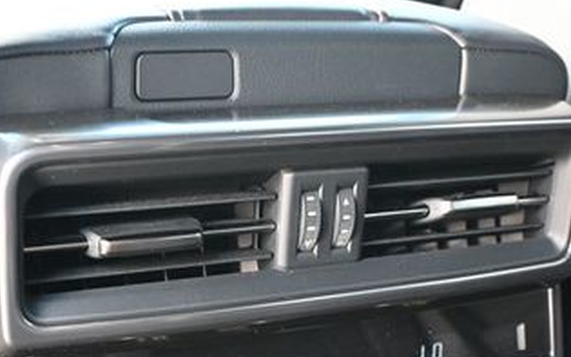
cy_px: 359
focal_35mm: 61
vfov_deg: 20.7
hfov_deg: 33.6
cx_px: 223
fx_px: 942
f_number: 3.8
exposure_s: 1/60
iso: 4000
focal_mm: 19.5
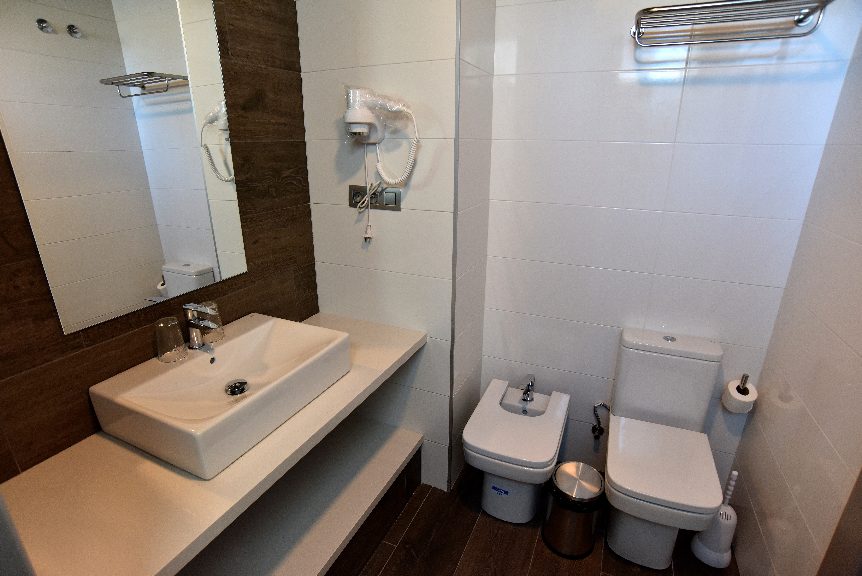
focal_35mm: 18
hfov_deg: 90.0
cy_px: 288
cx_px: 431
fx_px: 431
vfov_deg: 67.4
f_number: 7.1
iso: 1250
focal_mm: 18
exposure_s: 1/50
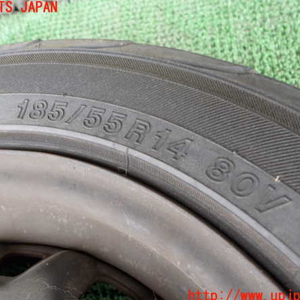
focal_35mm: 36
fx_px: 353
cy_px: 152
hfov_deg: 46.0
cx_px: 138
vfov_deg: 46.0
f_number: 2.3
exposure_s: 1/80
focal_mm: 5.4
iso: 200
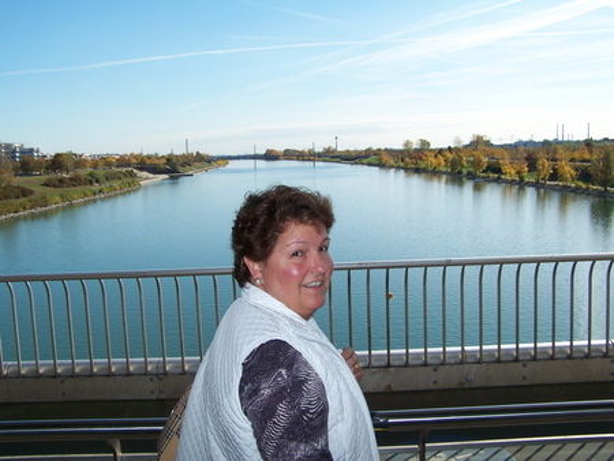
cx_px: 307
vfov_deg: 37.8
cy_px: 230
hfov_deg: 49.0
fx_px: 674
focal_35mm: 38
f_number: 4
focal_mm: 6.3
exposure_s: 1/800
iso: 80
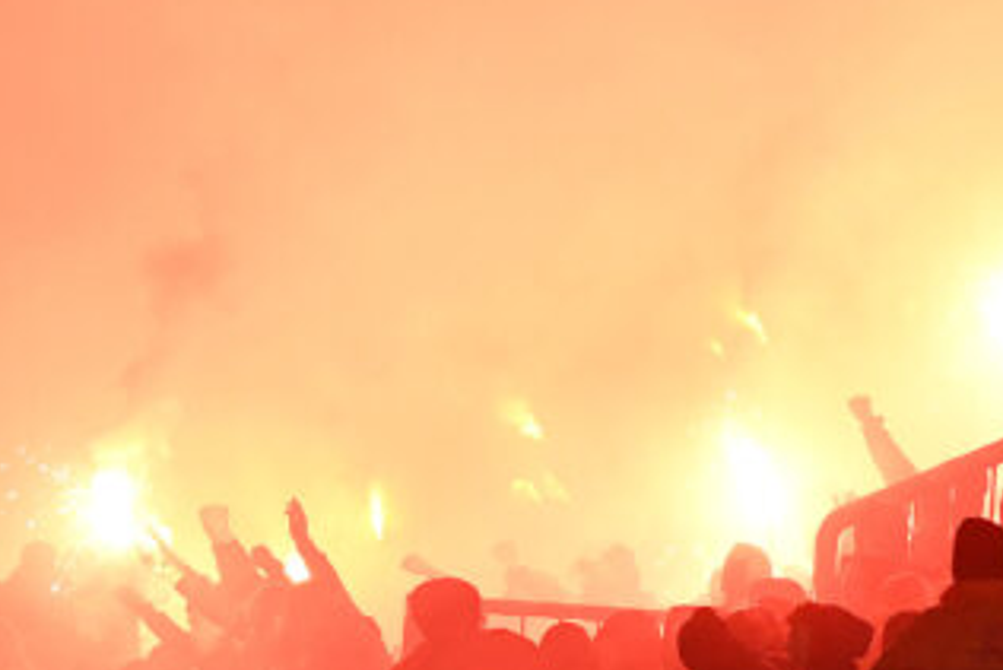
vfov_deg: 2.1
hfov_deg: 3.2
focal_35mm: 648
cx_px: 432
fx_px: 18061
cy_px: -230
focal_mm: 200
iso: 2000
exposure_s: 1/1250
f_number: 5
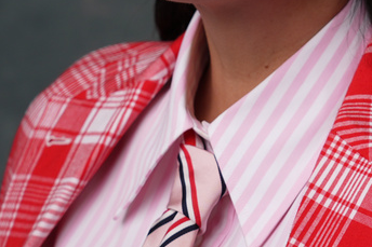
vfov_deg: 6.2
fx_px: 2272
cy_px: -60
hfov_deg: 9.3
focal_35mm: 220
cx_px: 354
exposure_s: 1/250
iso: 200
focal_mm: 74
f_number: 5
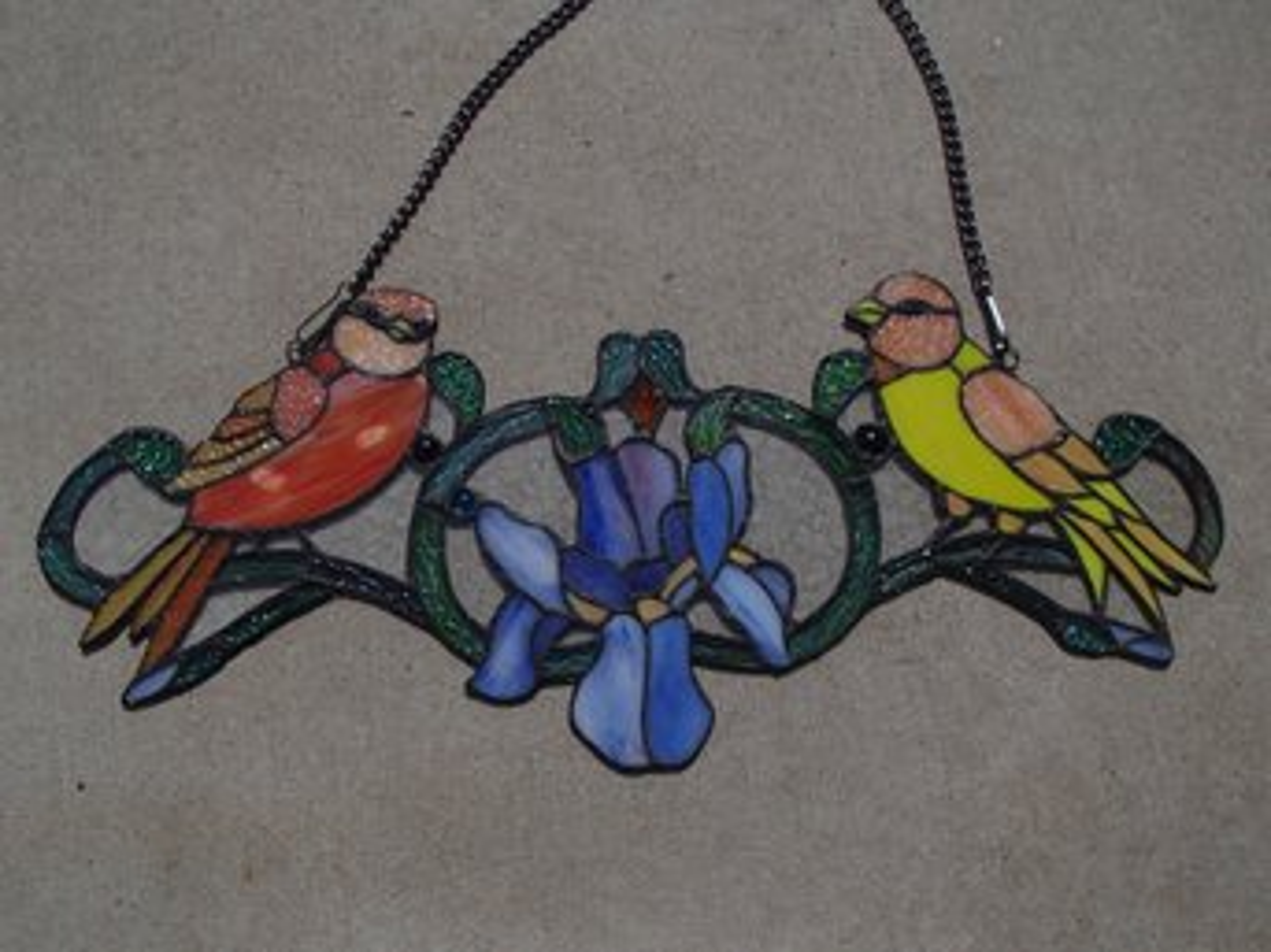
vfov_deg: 49.7
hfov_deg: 63.5
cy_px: 476
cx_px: 636
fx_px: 1028
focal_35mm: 28
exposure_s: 1/250
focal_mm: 5
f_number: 11
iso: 100
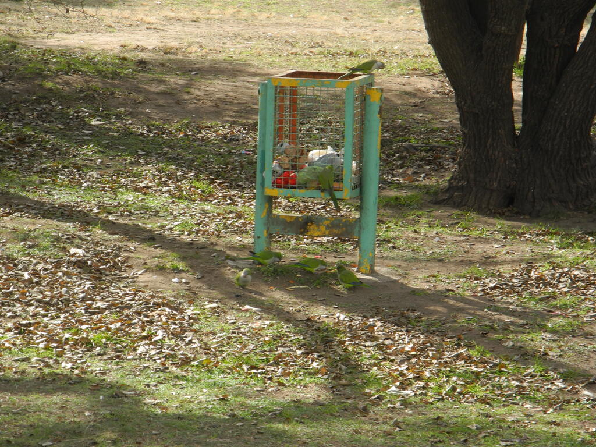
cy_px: 224
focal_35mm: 200
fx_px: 3443
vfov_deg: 7.4
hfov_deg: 9.9
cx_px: 298
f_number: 5.6
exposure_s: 1/100
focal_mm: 42.6
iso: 100
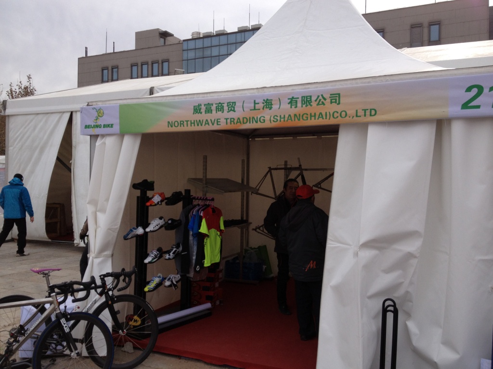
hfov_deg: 52.6
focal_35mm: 35
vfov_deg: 40.7
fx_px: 498
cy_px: 184
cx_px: 246
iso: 64
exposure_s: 1/800
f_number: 2.4
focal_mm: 4.28
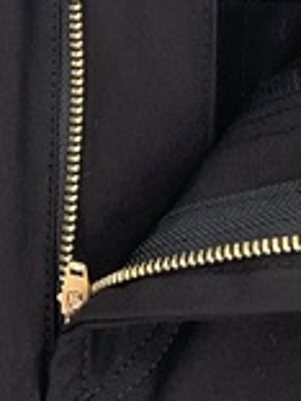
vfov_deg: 14.8
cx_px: 108
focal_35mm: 119
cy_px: -278
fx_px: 1380
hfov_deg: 12.4
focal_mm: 3
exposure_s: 1/120
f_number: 1.8
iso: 16
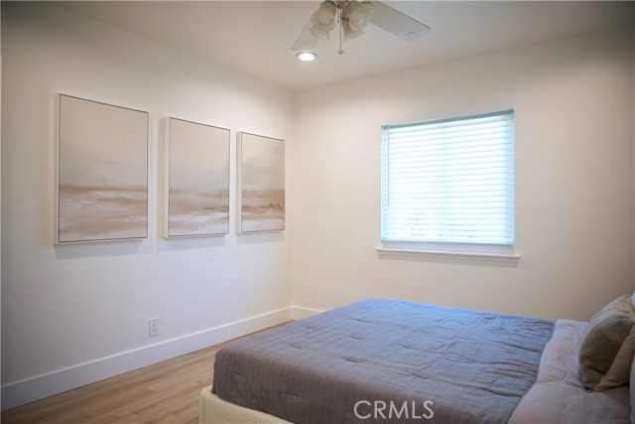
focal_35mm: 24
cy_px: 212
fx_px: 423
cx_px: 318
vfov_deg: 53.2
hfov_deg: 73.7
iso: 640
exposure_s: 1/125
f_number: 2.8
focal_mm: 24
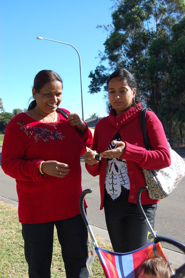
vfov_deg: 41.1
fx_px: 371
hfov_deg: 28.0
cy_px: 139
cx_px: 92
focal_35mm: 48
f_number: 8
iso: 200
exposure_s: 1/250
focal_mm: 32
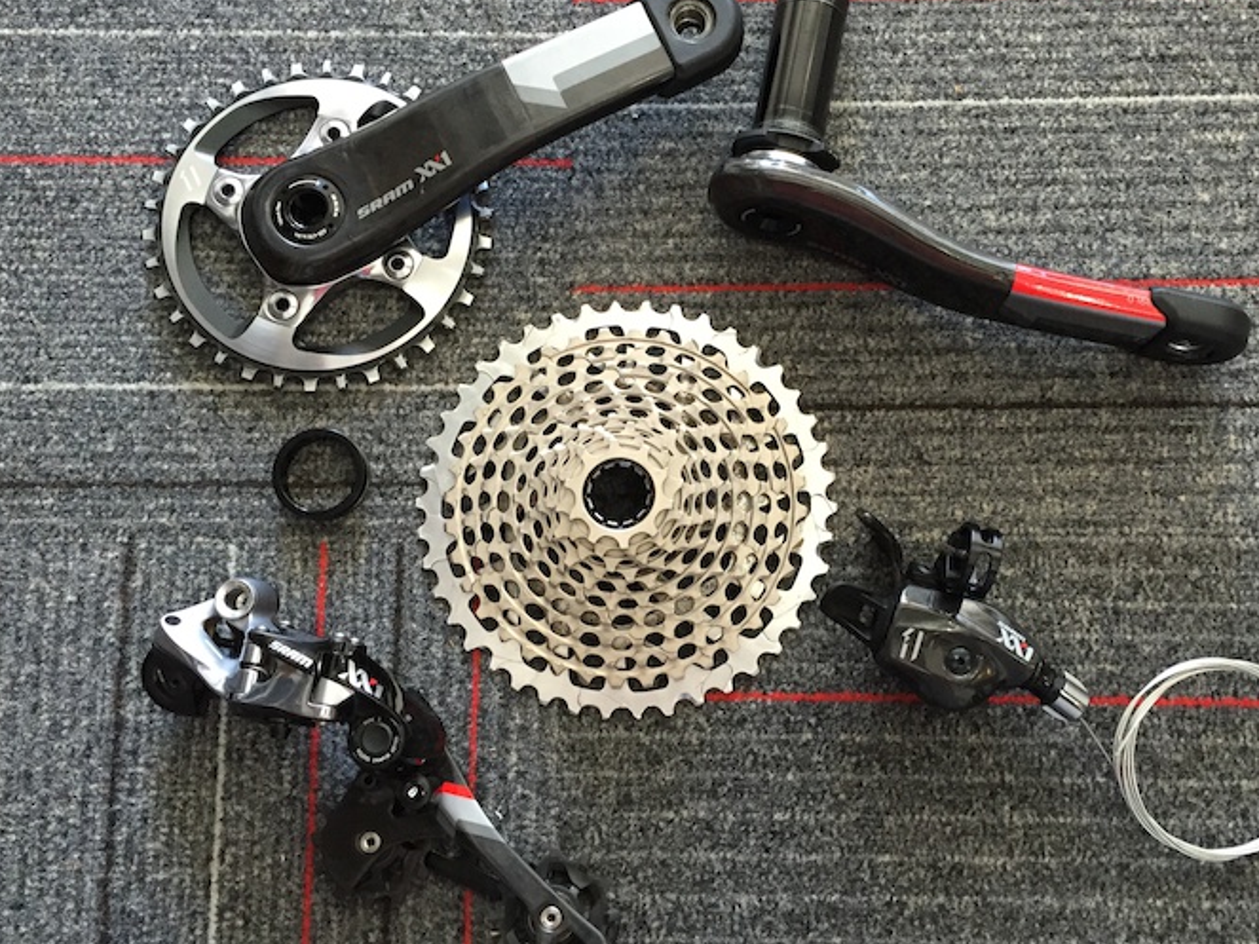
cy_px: 458
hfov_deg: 52.5
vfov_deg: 40.7
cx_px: 712
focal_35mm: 35
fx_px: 1273
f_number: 2.2
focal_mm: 4.15
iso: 160
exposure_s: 1/30
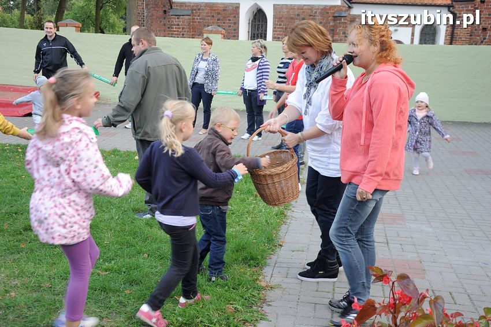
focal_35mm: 48
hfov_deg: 41.1
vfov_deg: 28.0
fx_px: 654
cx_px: 246
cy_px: 164
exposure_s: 1/80
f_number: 4.2
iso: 320
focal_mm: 32
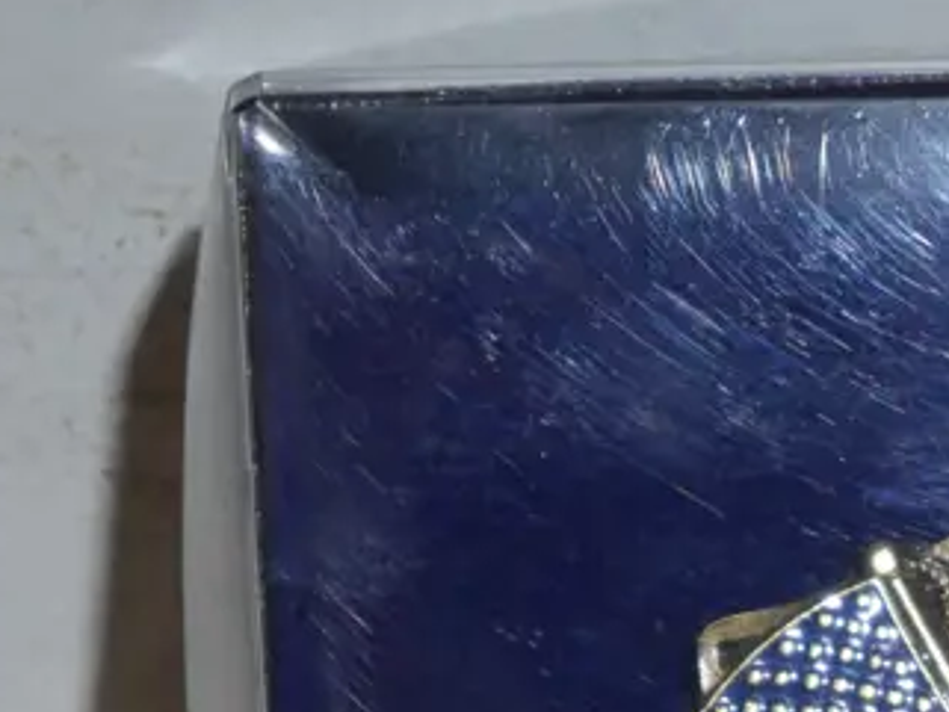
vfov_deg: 5.9
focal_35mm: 249
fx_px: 6829
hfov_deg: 7.8
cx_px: 1425
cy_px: 982
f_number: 5.6
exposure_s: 1/100
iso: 1000
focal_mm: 39
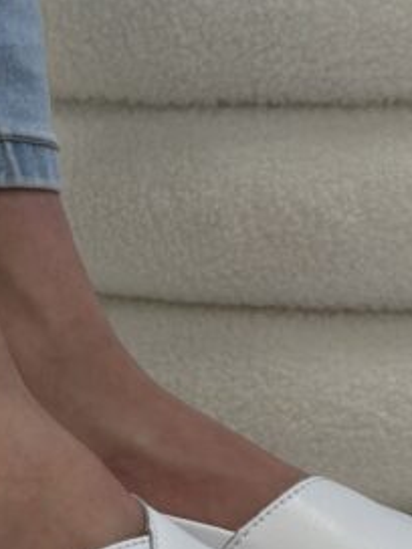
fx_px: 2238
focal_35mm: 141
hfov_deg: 10.5
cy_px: 272
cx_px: 97
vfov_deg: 14.0
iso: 80
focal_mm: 6.86
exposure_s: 1/100
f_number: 1.78
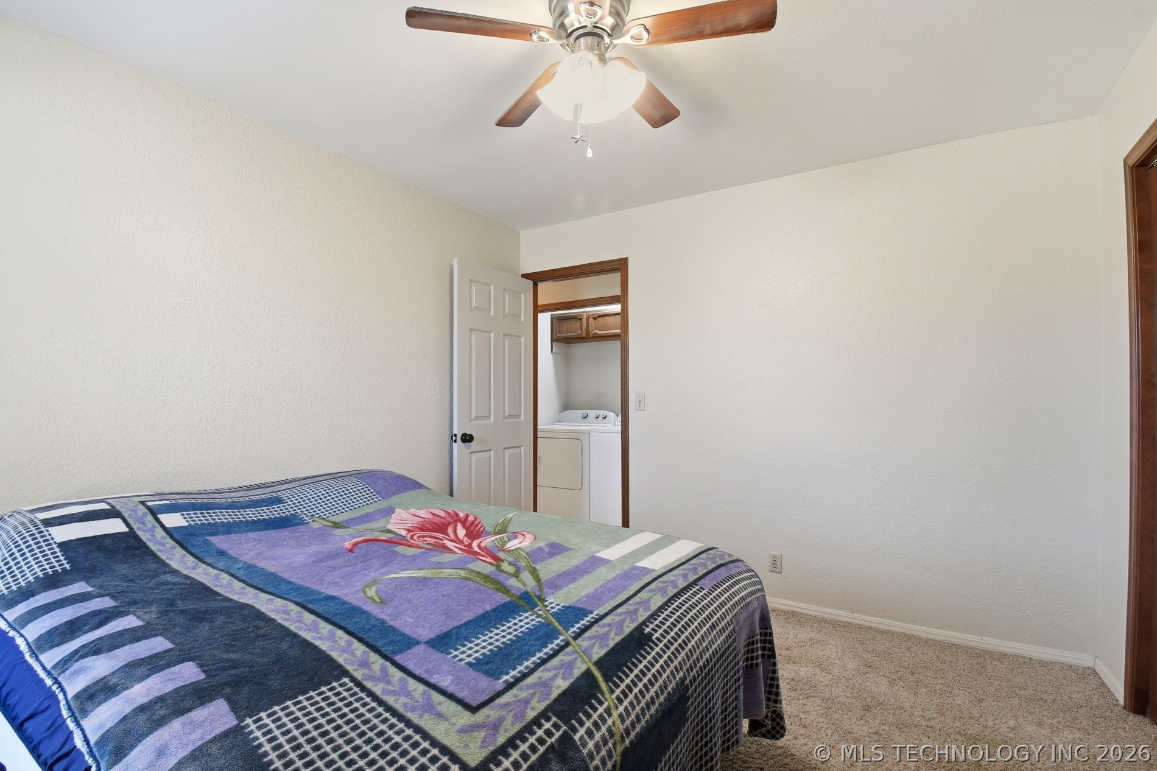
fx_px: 482
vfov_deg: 77.3
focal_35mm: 15
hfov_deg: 100.4
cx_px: 578
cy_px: 386
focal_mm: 10
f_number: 9
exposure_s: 1/25
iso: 250
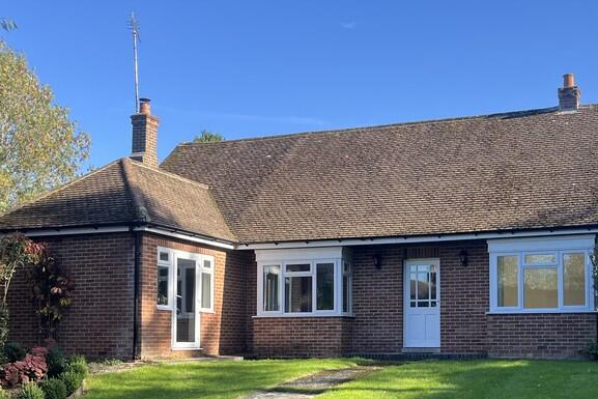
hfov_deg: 40.5
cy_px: 297
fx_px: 797
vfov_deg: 27.7
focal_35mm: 48
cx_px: 406
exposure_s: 1/1140
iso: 50
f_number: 1.6
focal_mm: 5.1
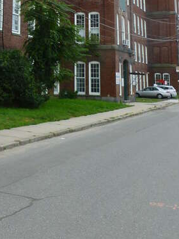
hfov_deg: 23.8
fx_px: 413
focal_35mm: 60
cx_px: 22
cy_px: -16
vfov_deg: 29.4
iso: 100
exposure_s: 1/320
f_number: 3.3
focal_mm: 5
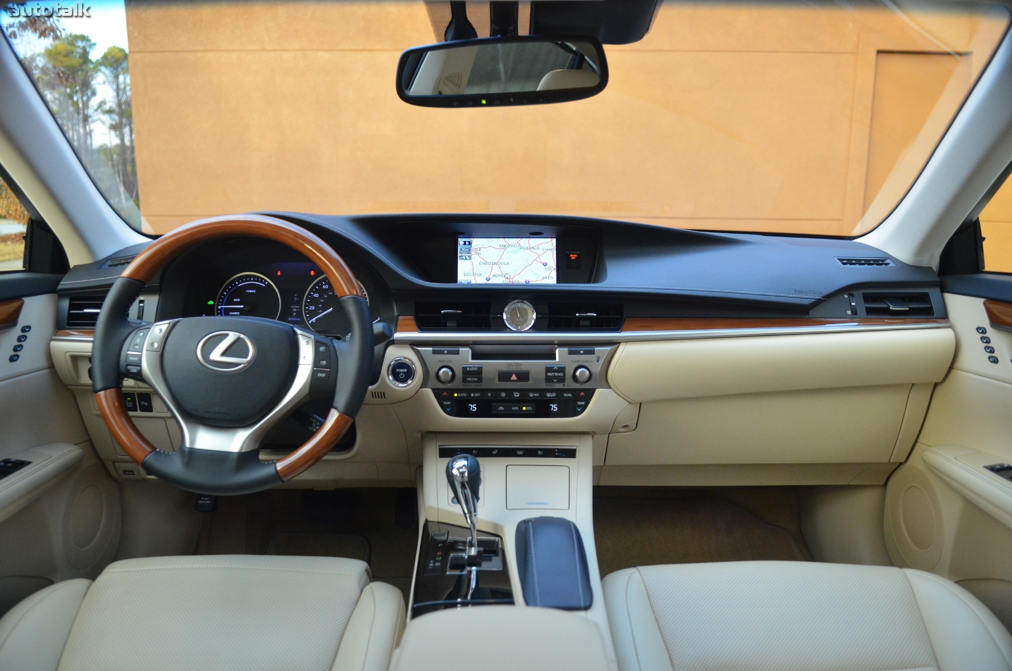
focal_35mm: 26
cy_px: 336
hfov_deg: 70.5
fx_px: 715
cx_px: 506
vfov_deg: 50.2
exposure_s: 1/200
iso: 1600
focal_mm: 17
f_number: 2.8
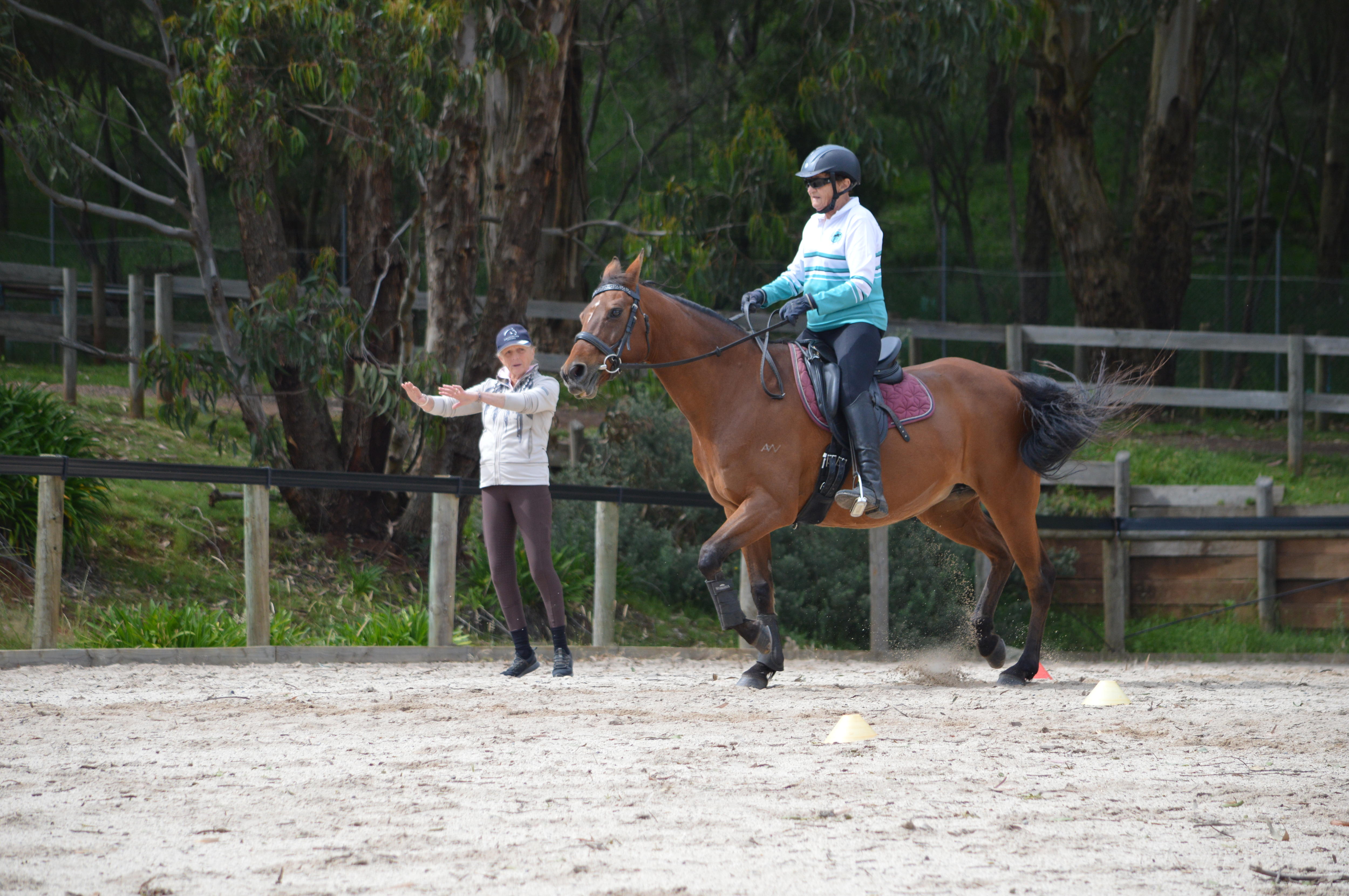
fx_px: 6514
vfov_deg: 7.9
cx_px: 674
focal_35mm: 174
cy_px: 448
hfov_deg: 11.8
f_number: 5
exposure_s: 1/1250
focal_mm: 116
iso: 400
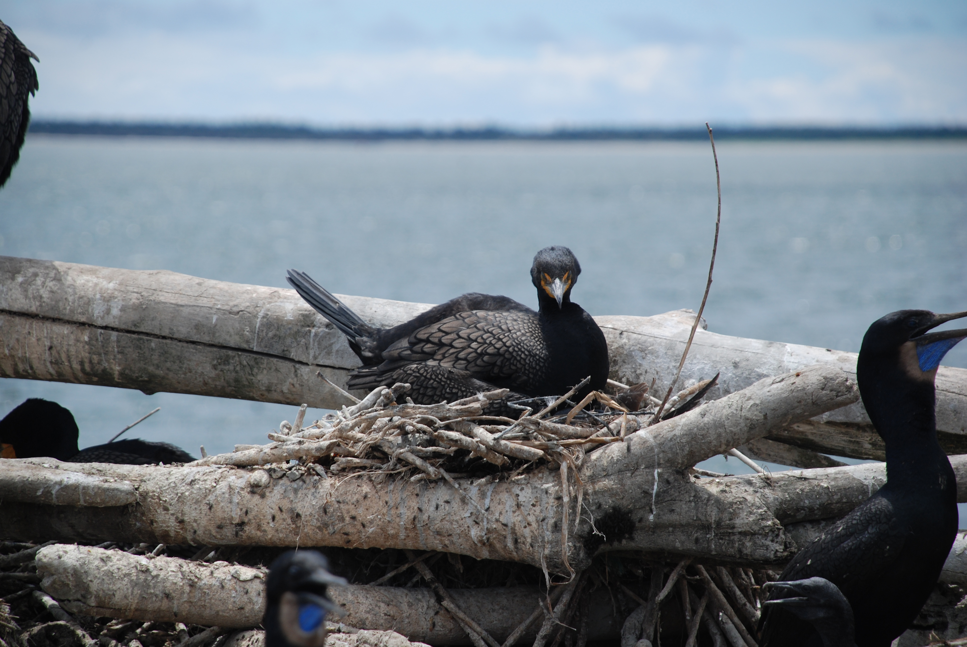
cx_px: 484
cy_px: 324
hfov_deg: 10.1
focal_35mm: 202
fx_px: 5446
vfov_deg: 6.8
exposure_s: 1/500
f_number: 5.6
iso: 140
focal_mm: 135
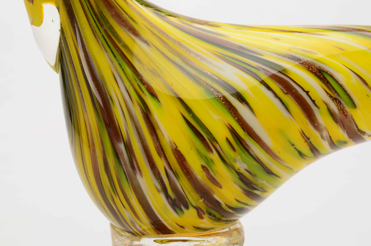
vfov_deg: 16.5
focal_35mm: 82
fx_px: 848
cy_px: 123
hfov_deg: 24.7
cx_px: 186
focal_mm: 55
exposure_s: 1/160
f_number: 25
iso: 100
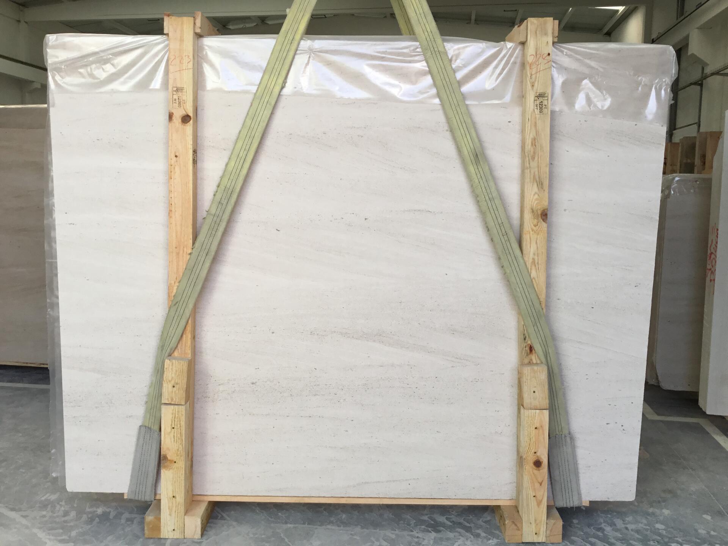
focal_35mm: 31
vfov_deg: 45.4
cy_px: 273
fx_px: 652
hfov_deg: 58.4
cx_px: 364
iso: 25
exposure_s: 1/280
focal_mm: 3.3
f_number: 2.4
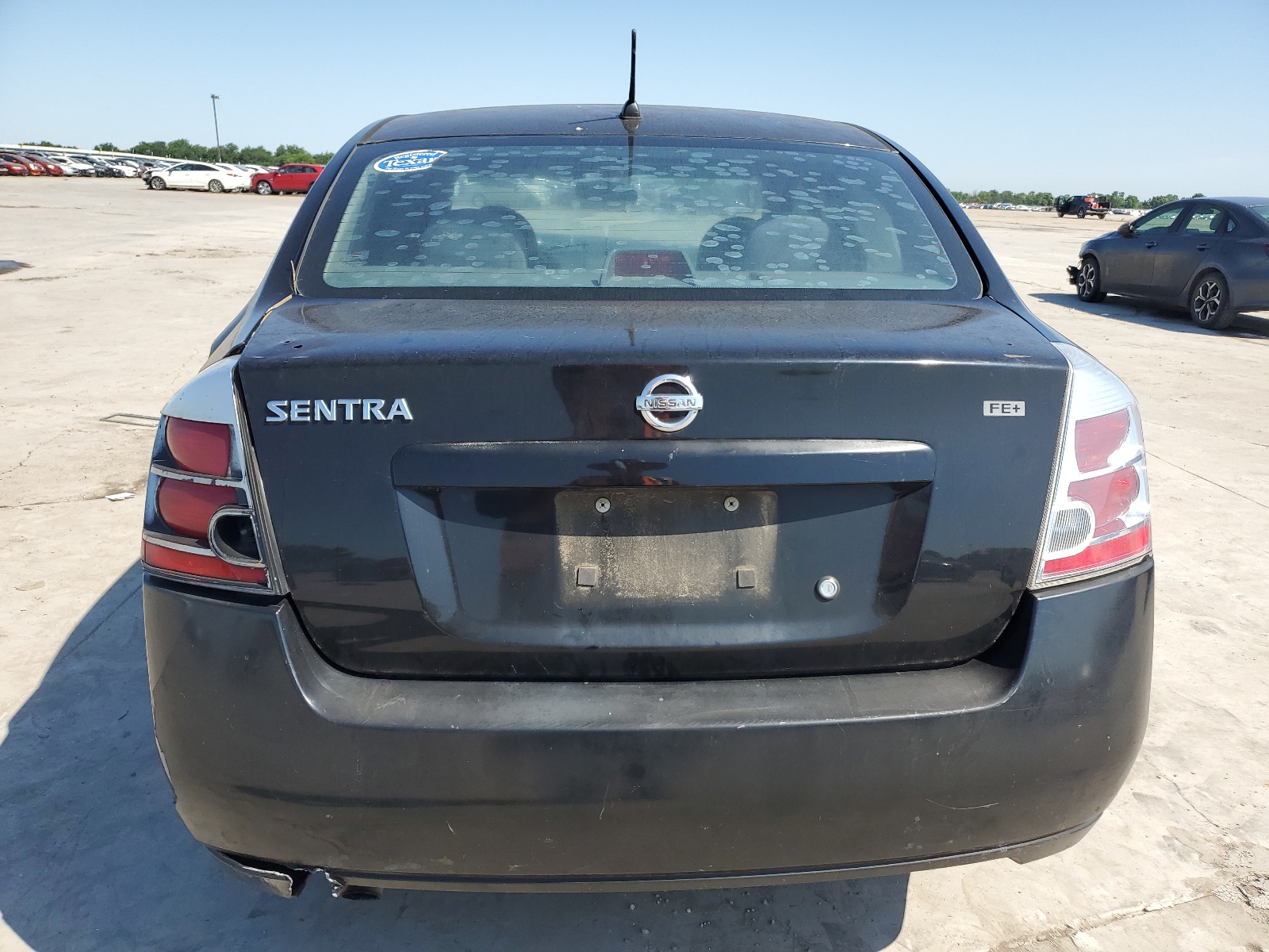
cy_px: 476
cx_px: 634
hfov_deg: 67.3
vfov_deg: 53.1
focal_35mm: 26
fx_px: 953
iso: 50
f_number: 1.5
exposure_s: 1/2000
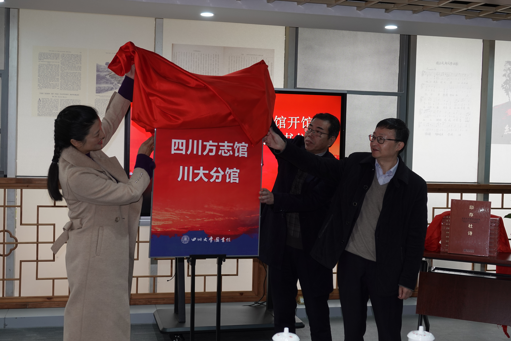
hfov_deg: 42.7
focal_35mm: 46
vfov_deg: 29.2
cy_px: 170
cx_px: 256
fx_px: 653
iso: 125
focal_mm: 16.92
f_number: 3.2
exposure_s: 1/50
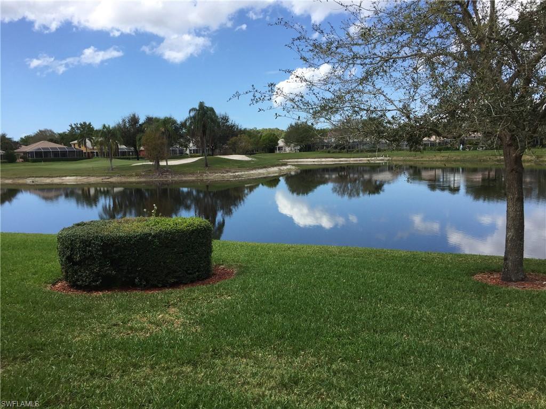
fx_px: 457
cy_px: 204
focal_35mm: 29
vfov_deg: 48.2
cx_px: 273
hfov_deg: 61.7
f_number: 2.2
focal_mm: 4.15
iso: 32
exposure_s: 1/1647
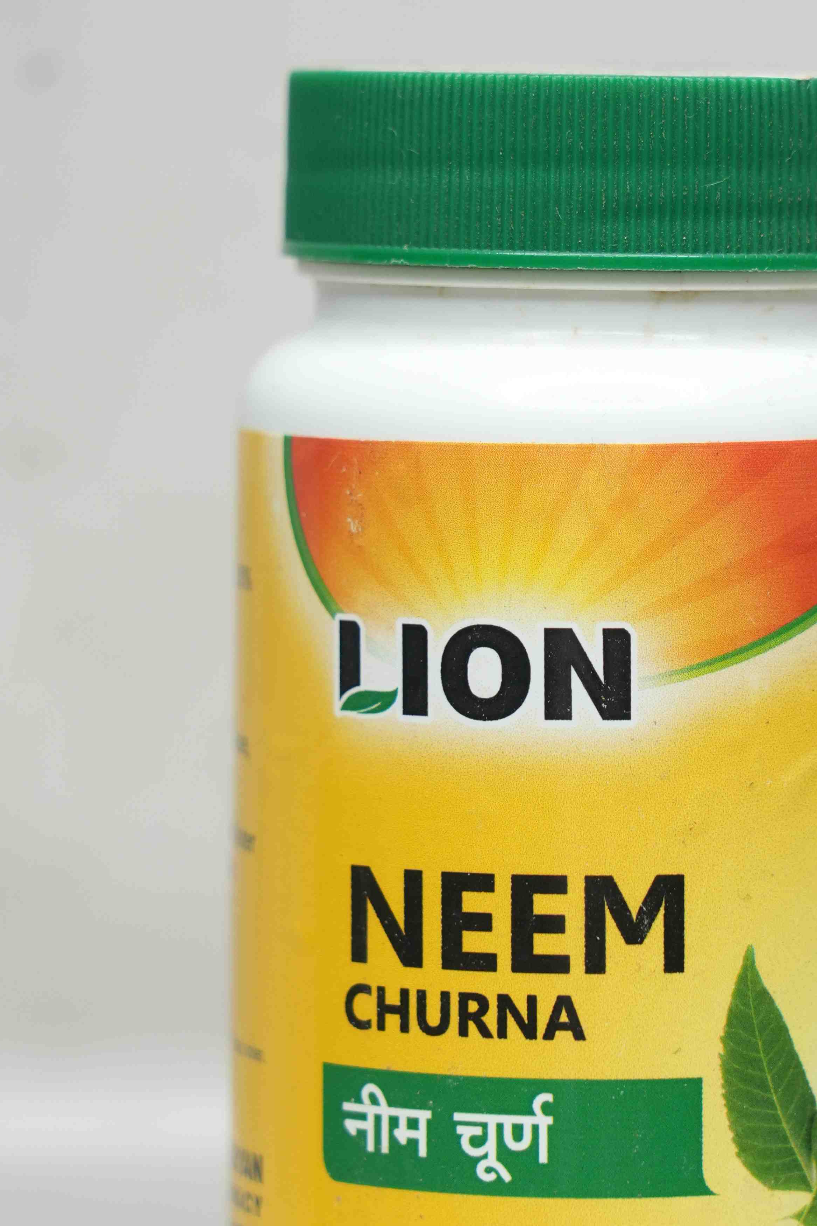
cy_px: 501
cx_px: 566
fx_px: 7148
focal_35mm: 210
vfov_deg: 9.8
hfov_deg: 6.5
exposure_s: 1/100
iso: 640
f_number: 5.6
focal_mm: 105
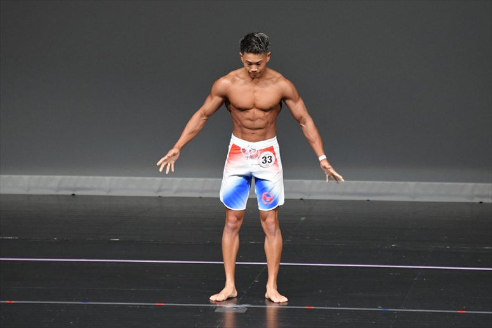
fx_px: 4713
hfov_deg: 6.0
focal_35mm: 345
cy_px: 164
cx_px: 246
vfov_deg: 4.0
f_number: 5.6
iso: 4000
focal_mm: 230
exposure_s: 1/400
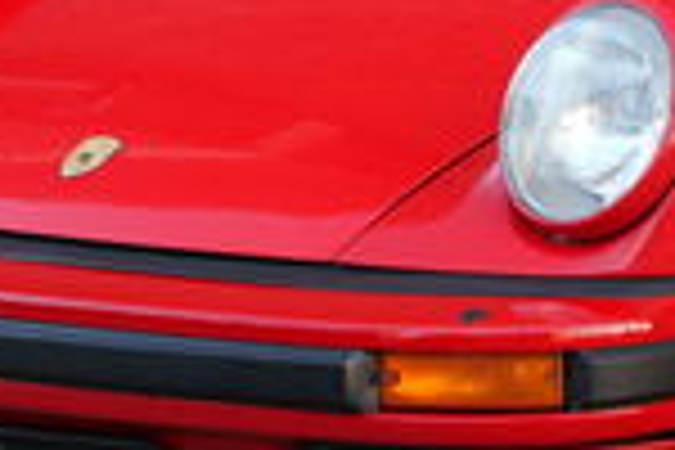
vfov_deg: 3.8
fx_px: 6731
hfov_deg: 5.7
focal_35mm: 359
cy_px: -234
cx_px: 760
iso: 500
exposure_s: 1/80
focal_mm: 70
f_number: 6.3
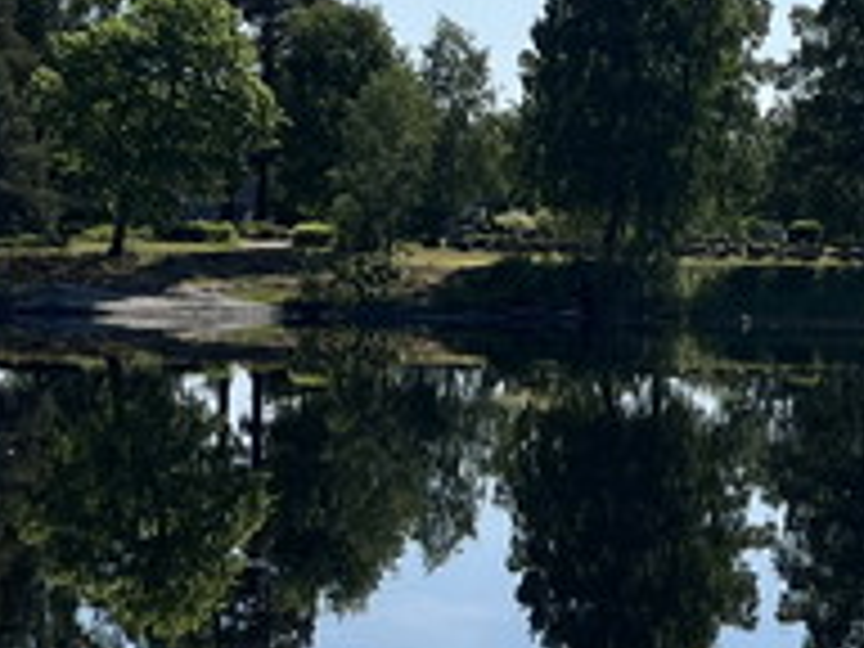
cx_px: 608
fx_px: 3245
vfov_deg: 11.4
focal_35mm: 130
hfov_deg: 15.1
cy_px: 180
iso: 50
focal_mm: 5.1
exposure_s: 1/7874
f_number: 1.6
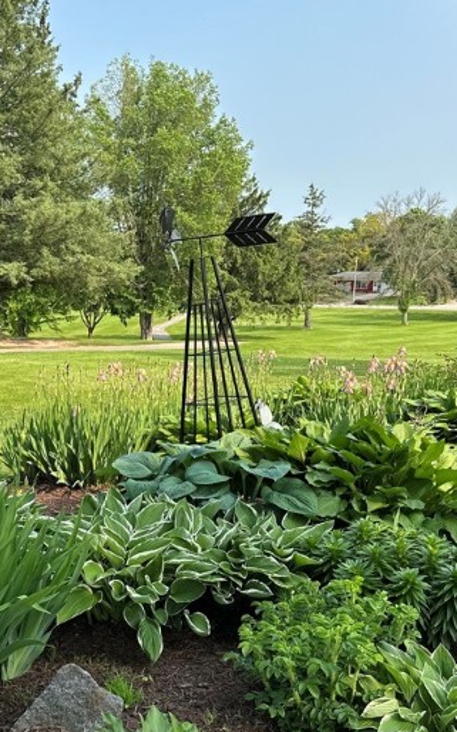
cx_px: 131
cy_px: 394
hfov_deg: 33.1
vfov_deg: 51.5
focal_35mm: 38
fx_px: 758
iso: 80
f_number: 1.78
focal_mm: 6.86
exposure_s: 1/2203
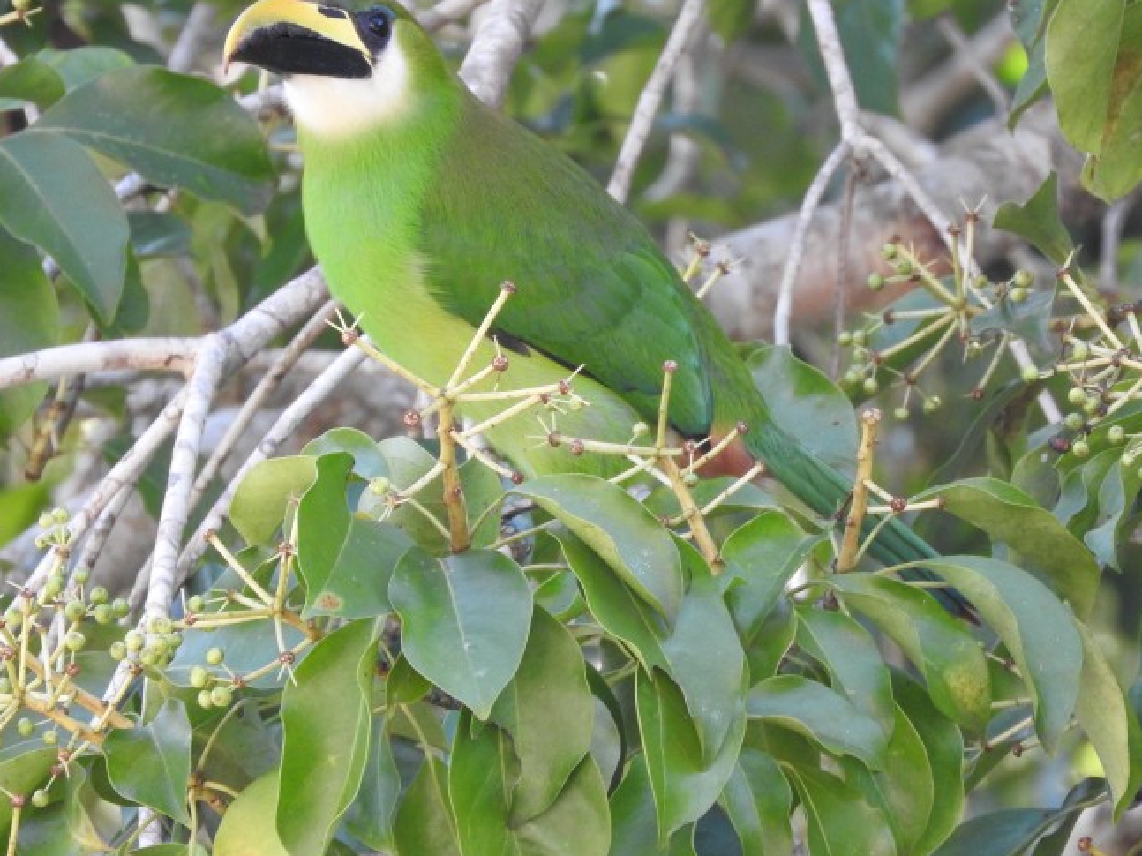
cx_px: 625
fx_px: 20384
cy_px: 399
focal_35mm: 618
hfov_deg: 3.2
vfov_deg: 2.4
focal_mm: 89.6
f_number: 5.6
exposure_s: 1/125
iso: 400
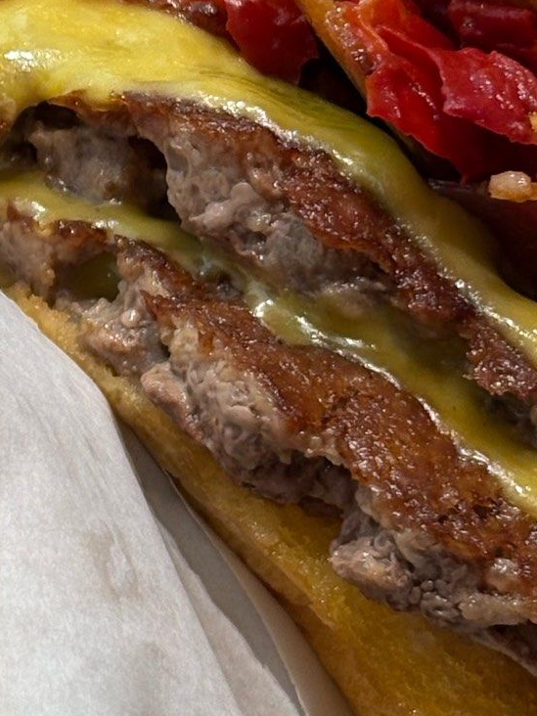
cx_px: -128
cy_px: 140
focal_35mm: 194
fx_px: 4013
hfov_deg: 7.6
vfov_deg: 10.2
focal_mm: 5.96
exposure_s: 1/100
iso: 32
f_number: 1.6
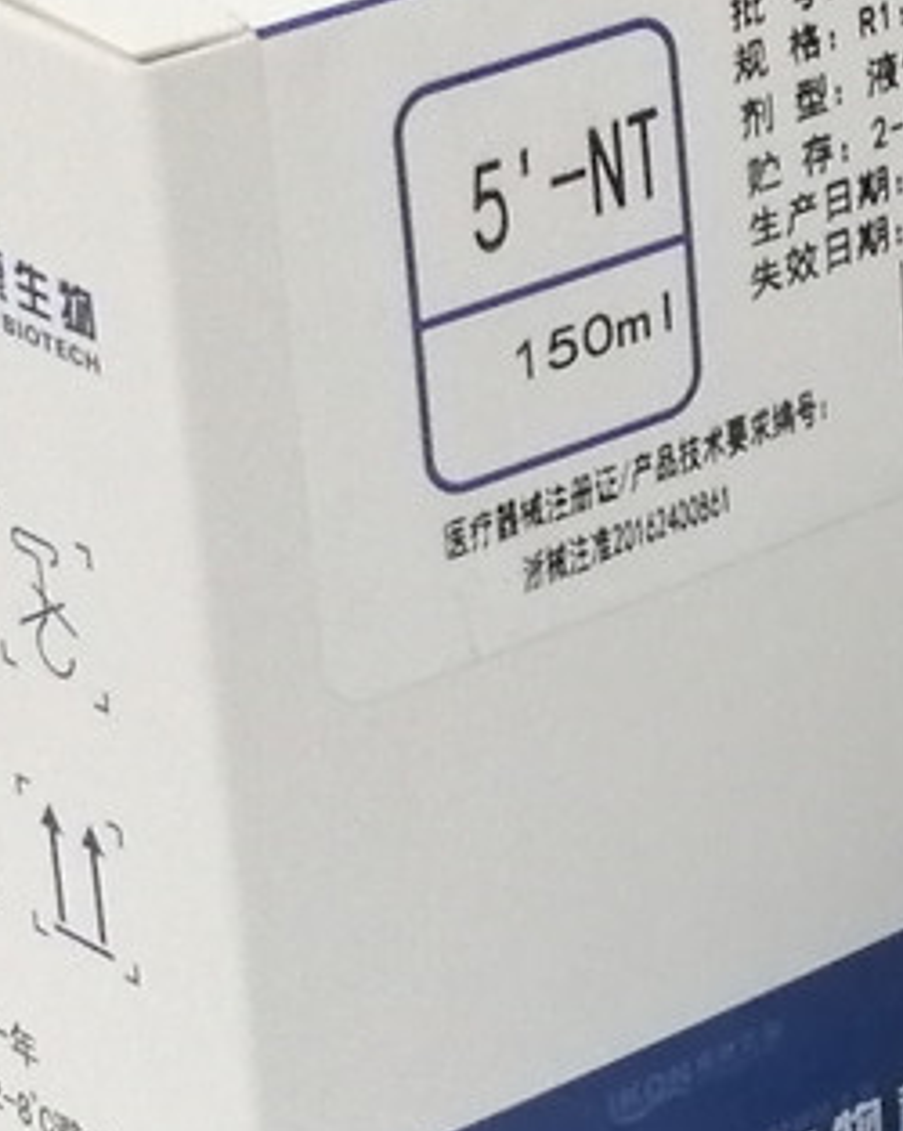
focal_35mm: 178
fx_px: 5952
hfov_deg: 8.5
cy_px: 679
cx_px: 1409
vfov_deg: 10.8
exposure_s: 1/30
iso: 200
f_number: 1.8
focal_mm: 3.64
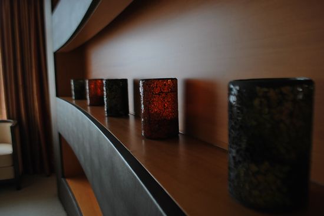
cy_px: 108
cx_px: 162
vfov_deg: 48.0
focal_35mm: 27
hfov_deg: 67.3
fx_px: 243
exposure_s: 1/80
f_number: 4.5
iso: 200
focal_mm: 18
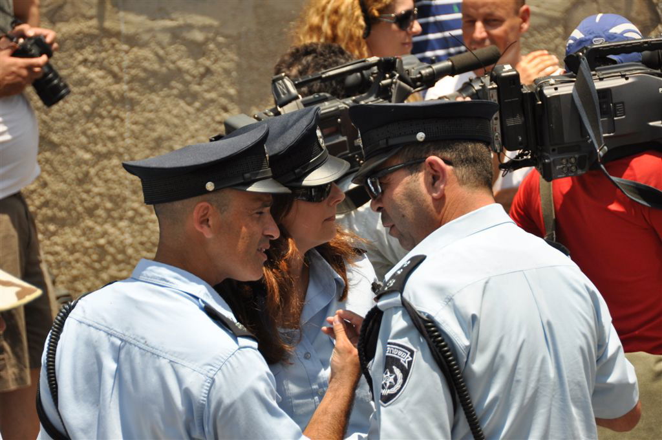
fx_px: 4132
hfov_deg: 9.2
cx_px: 331
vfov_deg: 6.1
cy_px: 220
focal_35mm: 225
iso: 400
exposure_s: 1/1600
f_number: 5.6
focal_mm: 150
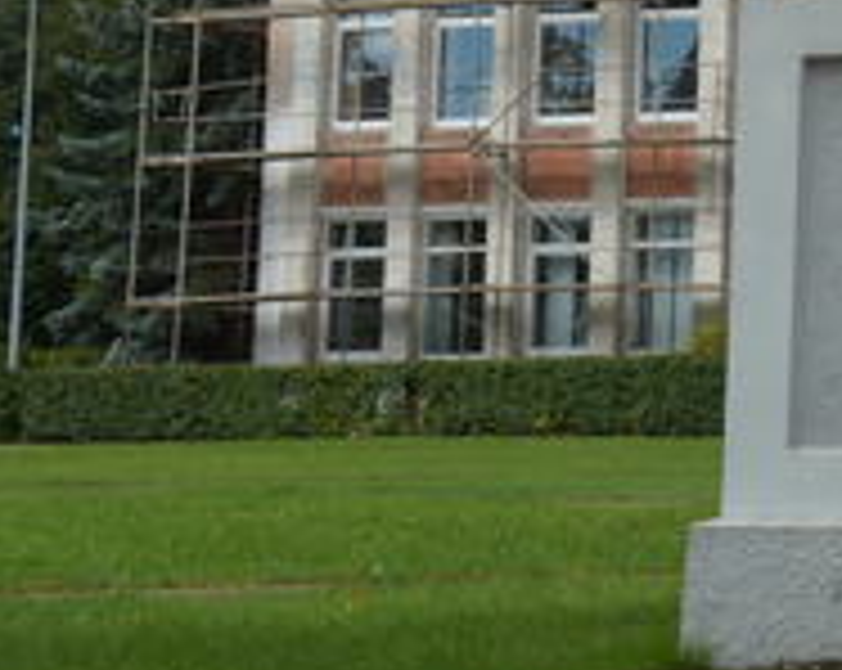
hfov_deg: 10.7
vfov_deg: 9.0
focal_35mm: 169
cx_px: 1567
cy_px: -198
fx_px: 4205
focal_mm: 32
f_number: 8
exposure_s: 1/250
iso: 125
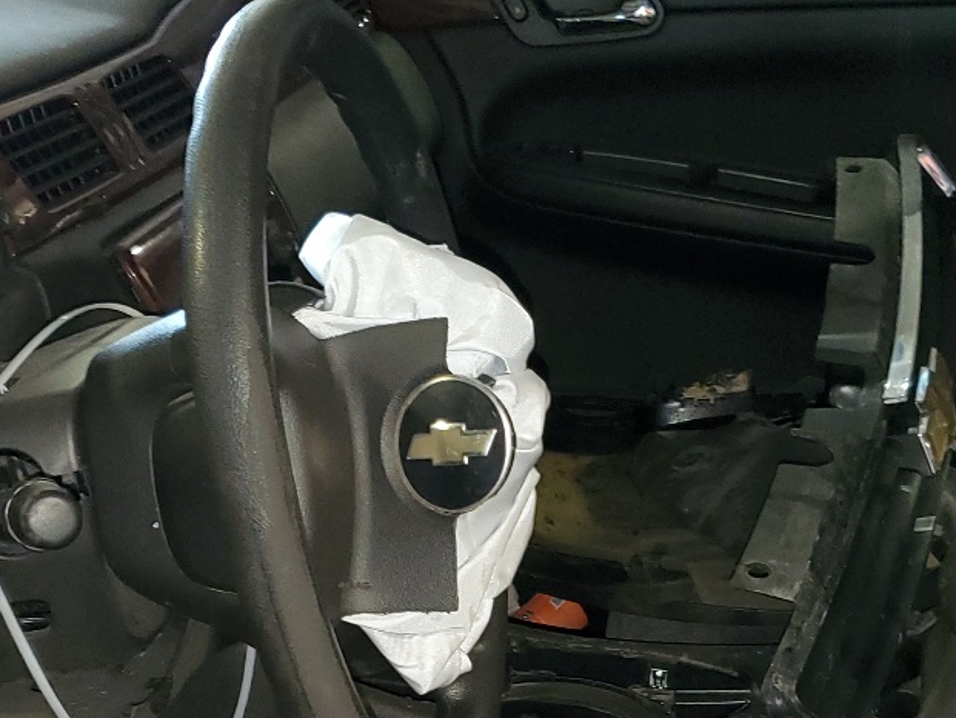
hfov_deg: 28.9
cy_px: 721
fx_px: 1851
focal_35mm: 67
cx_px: 537
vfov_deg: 21.2
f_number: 1.5
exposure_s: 1/24
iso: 108
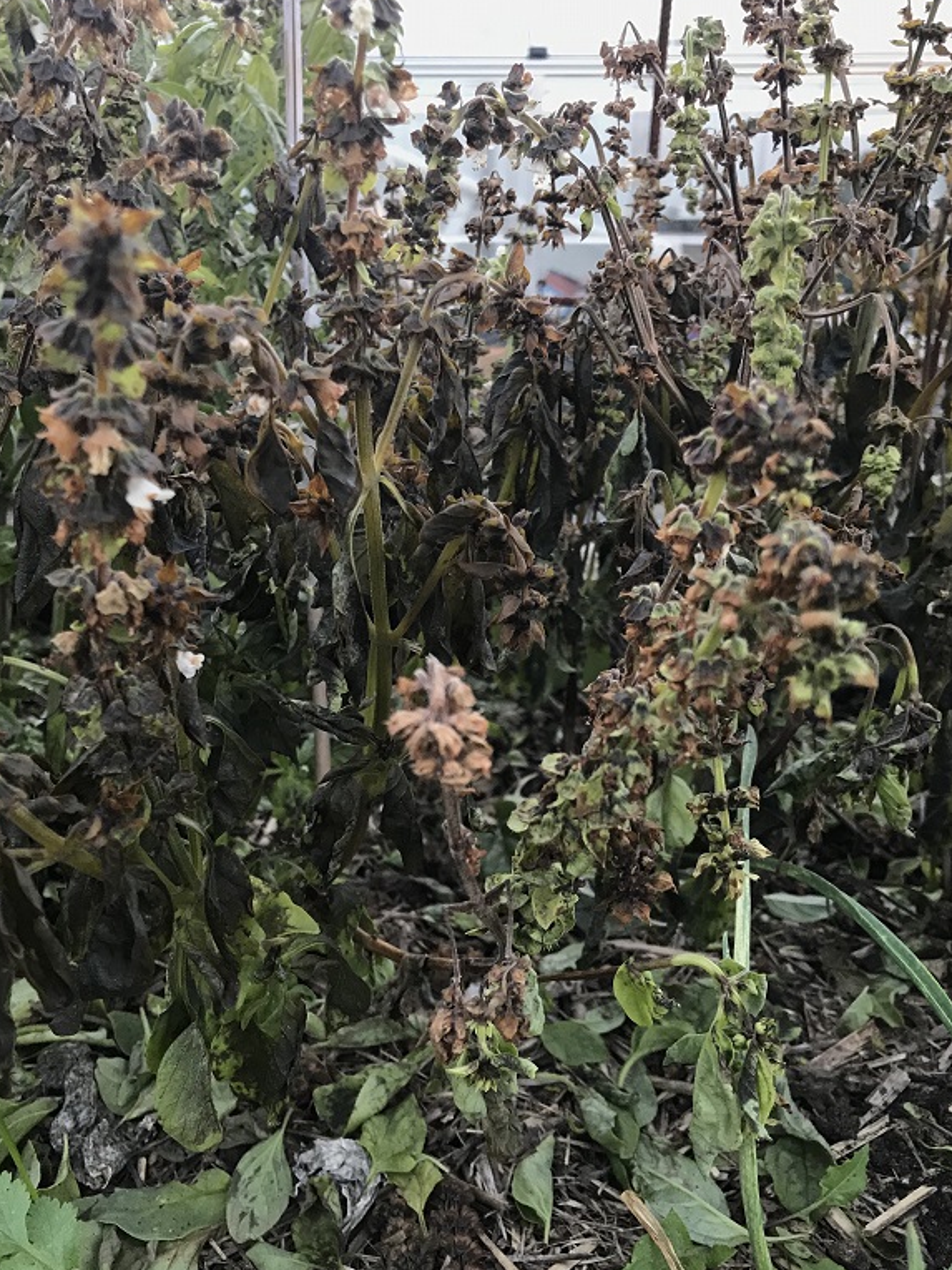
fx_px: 1210
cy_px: 670
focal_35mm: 33
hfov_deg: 42.9
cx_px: 436
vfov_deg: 55.3
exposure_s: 1/33
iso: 32
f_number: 1.8
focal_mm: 3.99
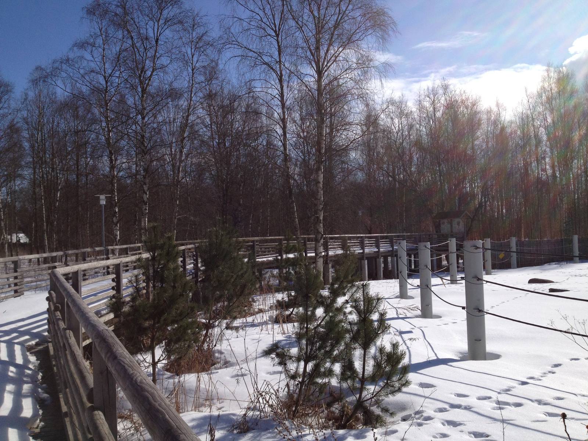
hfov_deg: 52.6
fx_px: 595
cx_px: 294
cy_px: 220
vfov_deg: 40.7
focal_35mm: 35
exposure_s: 1/3953
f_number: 2.4
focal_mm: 4.28
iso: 50
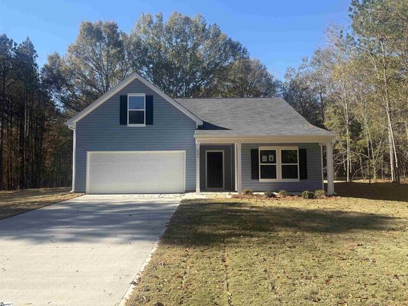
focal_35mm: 26
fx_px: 306
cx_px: 204
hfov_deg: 67.3
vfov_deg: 53.1
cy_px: 153
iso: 50
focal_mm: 5.96
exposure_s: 1/1393
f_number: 1.6
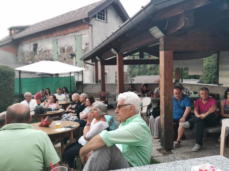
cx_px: 114
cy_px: 86
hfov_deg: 61.7
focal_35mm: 29
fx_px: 192
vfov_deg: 48.2
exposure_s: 1/33.3
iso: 500
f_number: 2.4
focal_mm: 4.75
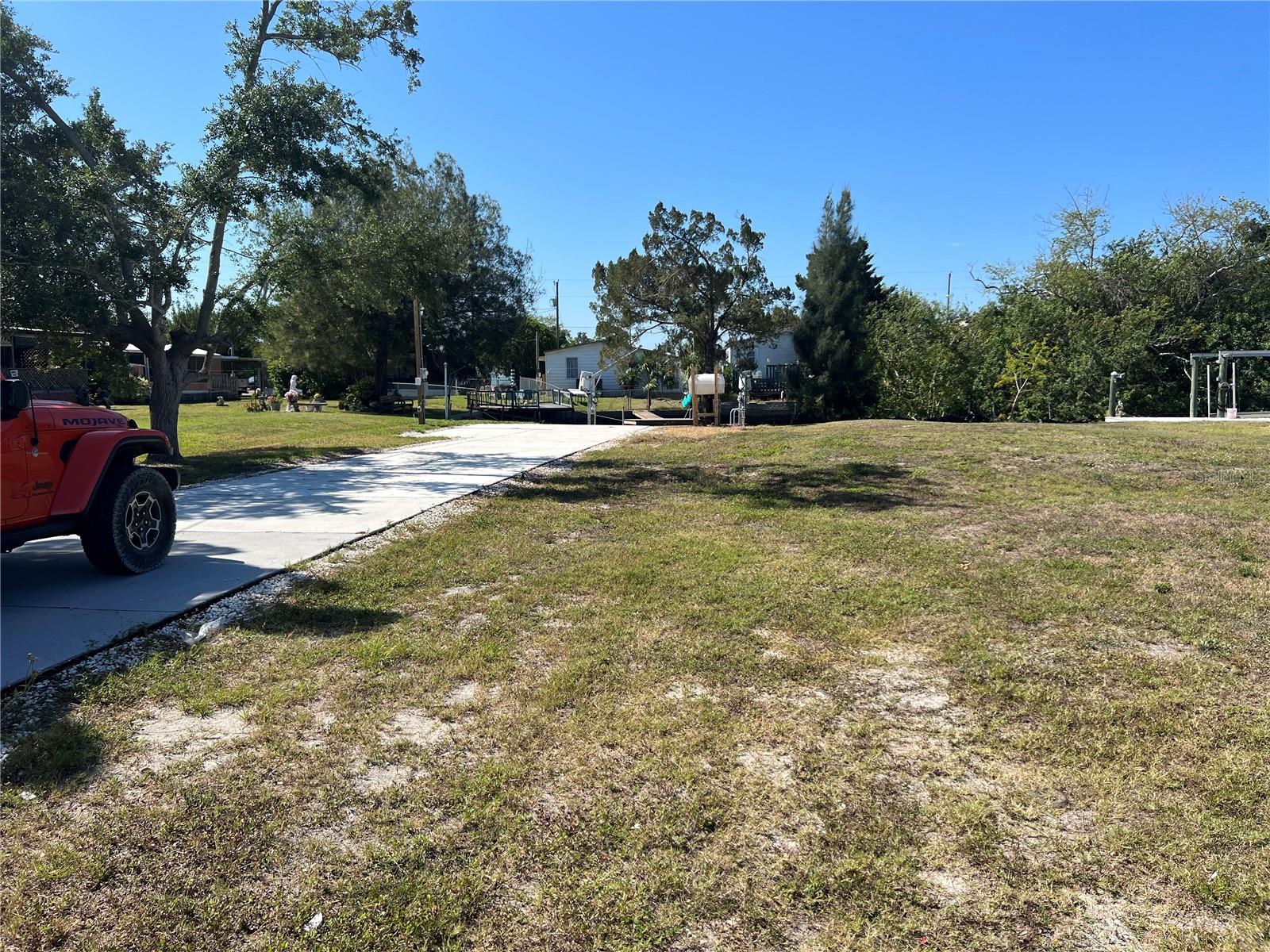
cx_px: 635
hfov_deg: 67.3
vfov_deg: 53.1
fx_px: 954
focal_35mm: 26
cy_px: 476
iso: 50
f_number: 1.5
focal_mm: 5.7
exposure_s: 1/3704
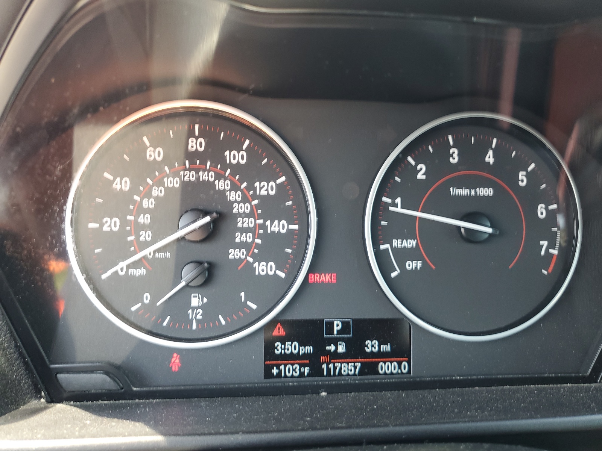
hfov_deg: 67.3
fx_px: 452
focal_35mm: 26
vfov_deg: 53.1
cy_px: 226
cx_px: 301
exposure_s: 1/60.2
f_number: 1.5
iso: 63
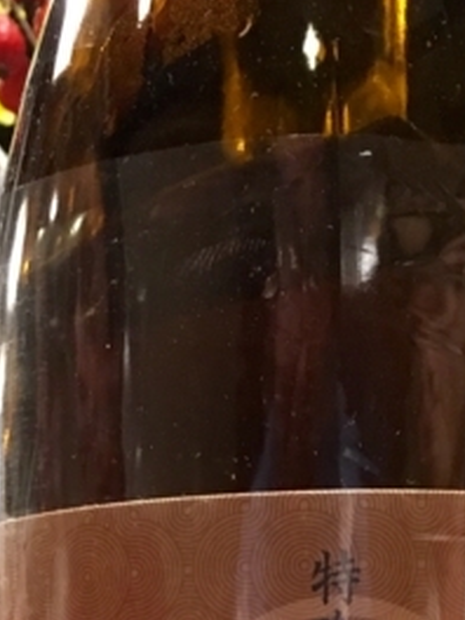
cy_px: 892
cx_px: 143
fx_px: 1576
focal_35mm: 88
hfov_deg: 16.7
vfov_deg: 19.7
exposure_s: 1/20
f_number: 2.2
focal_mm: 4.15
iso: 200
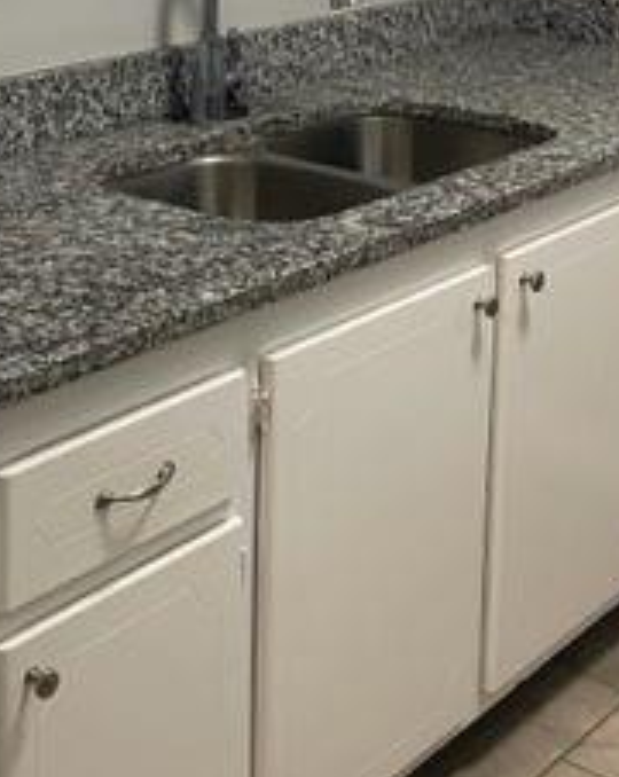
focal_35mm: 72
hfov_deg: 21.2
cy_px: 79
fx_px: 1653
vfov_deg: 25.6
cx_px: 224
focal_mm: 4.2
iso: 100
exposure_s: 1/60
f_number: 1.6
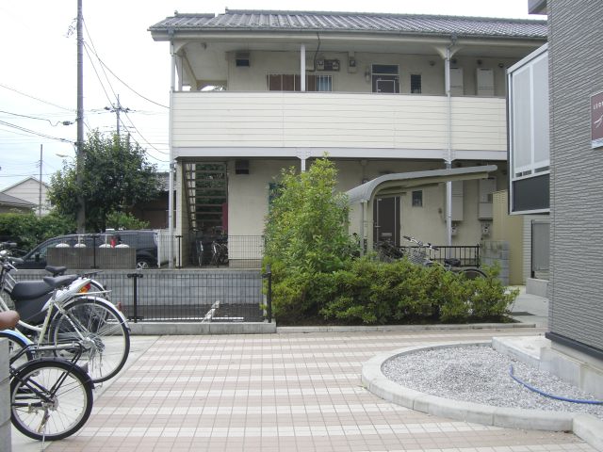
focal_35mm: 38
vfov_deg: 37.7
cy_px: 226
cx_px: 302
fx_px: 662
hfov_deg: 49.0
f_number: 4.3
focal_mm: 6.2
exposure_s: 1/200
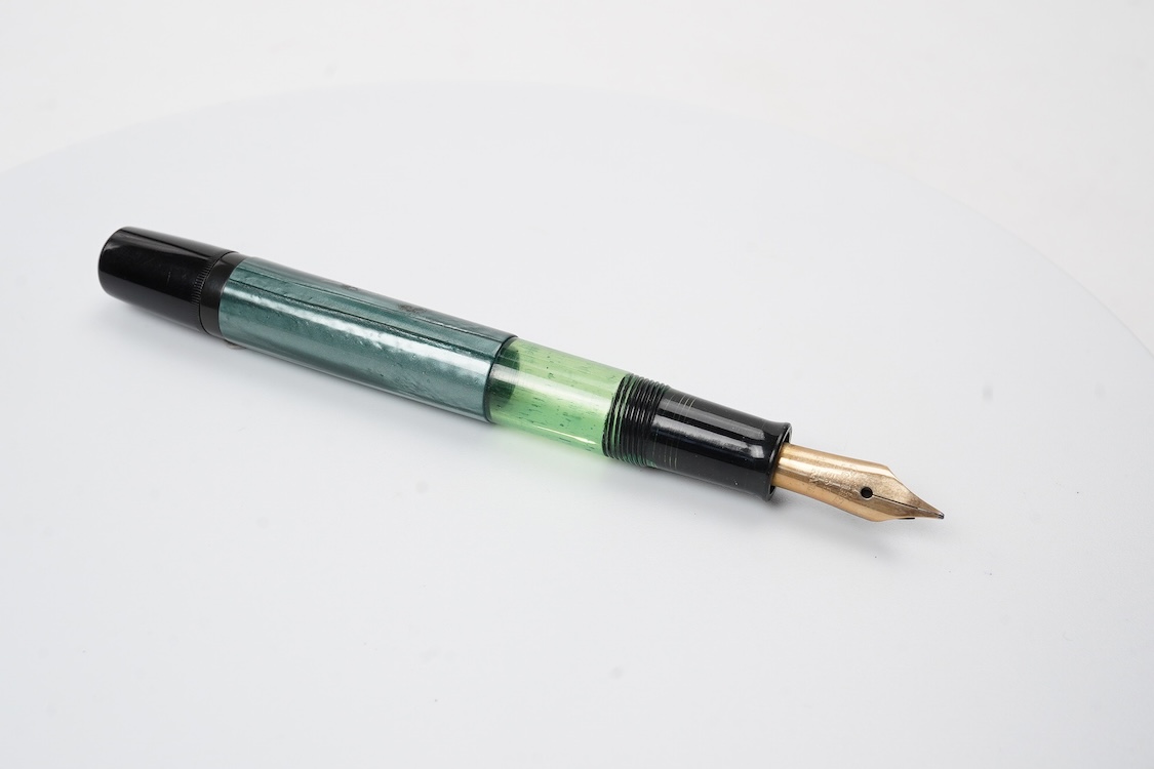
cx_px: 577
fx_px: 1442
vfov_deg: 29.9
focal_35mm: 45
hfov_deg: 43.6
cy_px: 384
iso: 400
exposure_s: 1/100
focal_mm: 30
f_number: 20
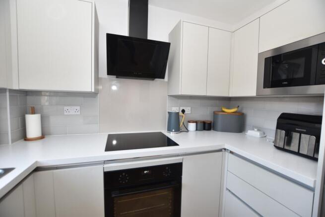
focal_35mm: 15
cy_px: 108
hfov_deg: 100.4
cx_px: 162
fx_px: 135
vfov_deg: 77.4
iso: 100
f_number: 3.5
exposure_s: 1/20
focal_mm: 10
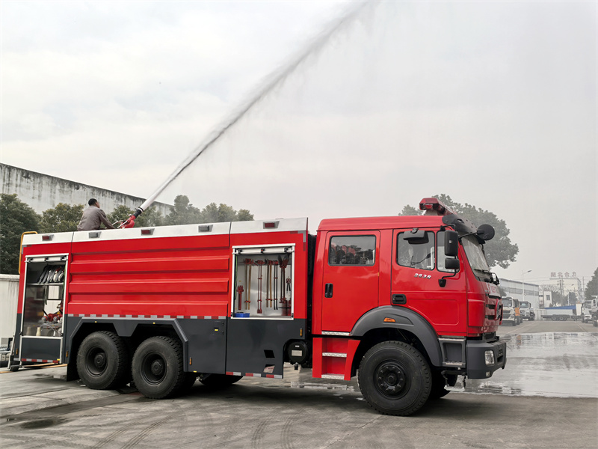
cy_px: 224
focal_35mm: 33
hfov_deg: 55.4
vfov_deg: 42.9
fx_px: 570
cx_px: 299
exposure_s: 1/2000
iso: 50
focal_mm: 5.75
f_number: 2
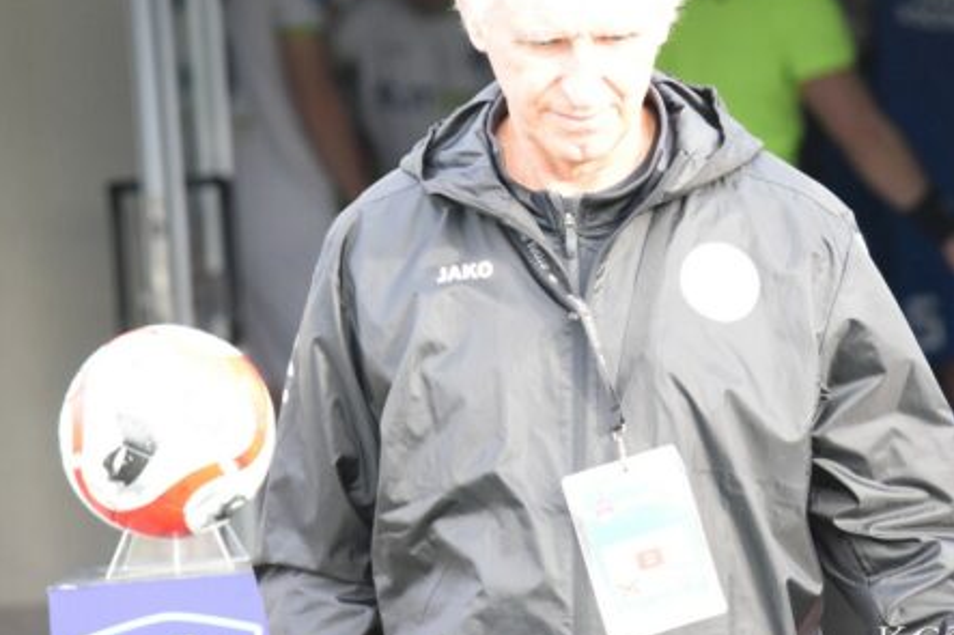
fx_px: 8760
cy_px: 222
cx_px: 500
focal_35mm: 331
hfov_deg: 6.2
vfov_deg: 4.2
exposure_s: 1/640
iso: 3200
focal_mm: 155
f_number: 5
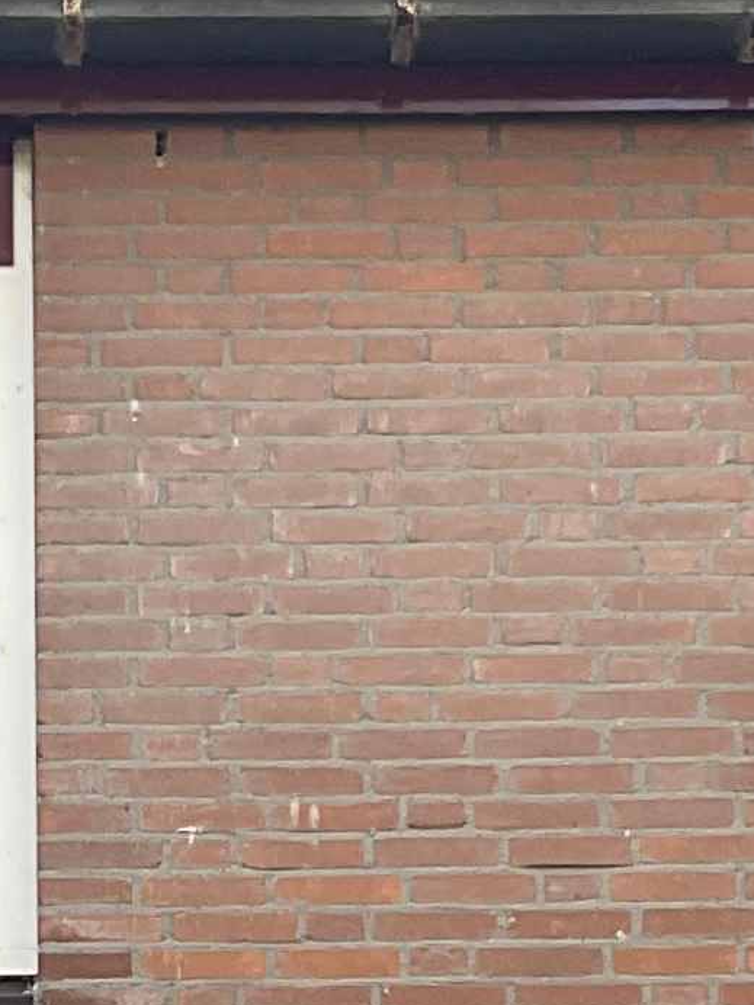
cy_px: 1409
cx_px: 138
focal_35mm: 169
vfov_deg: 11.3
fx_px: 4908
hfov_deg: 8.8
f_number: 1.8
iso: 20
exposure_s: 1/120
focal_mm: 3
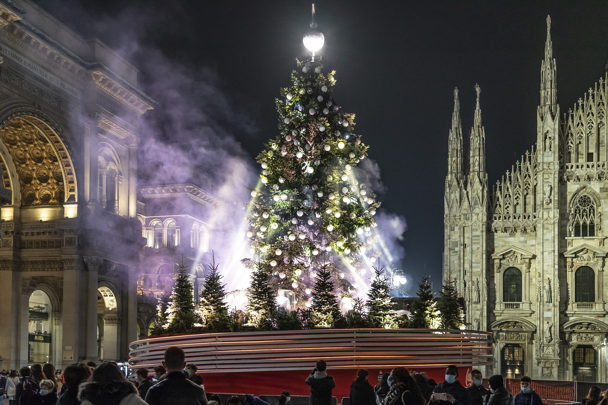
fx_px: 642
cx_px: 304
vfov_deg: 35.1
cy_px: 202
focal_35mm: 38
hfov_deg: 50.7
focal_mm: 38
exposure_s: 1/60
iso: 1250
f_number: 4
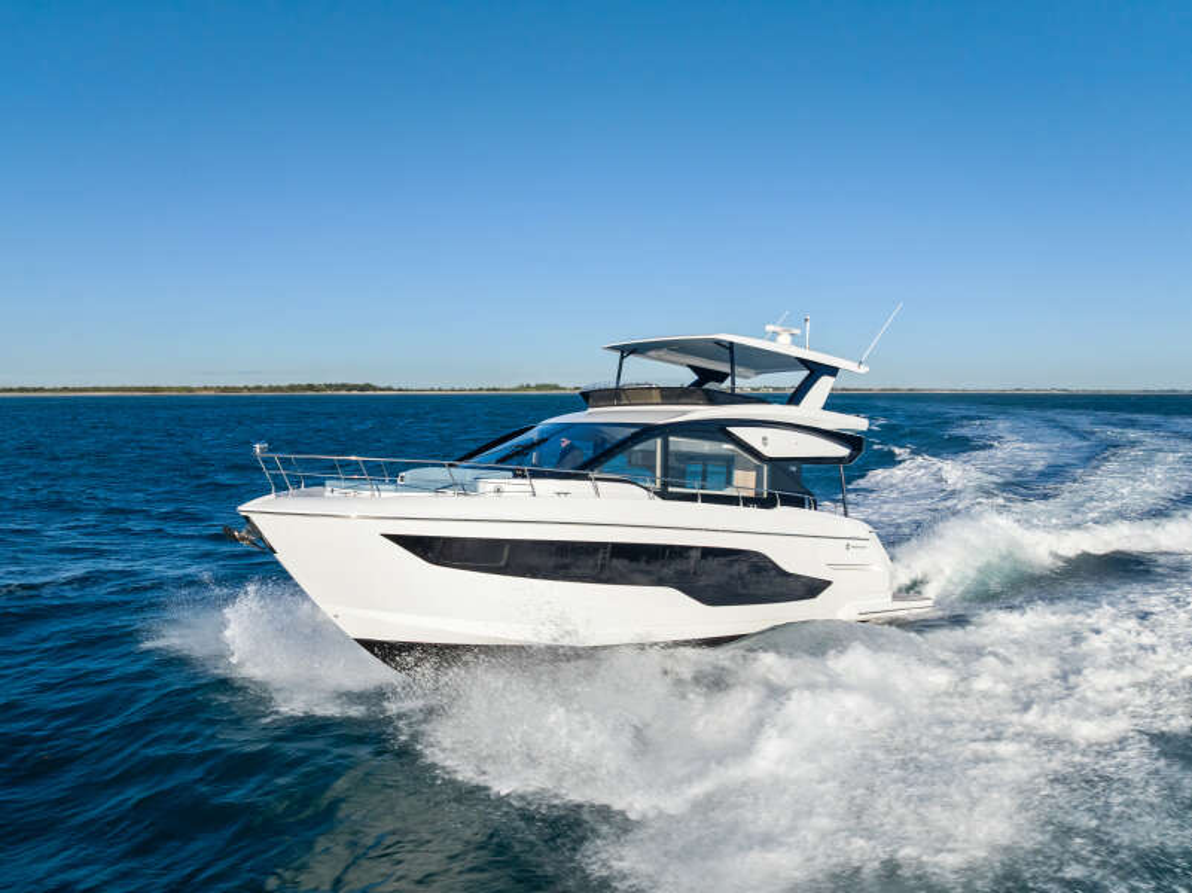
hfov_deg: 71.6
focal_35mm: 24
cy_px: 446
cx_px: 596
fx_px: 826
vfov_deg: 56.8
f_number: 4.5
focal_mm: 12.29
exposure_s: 1/200
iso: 200
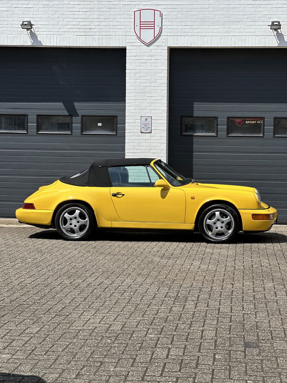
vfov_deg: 25.3
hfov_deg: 19.1
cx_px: 144
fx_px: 851
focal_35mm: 77
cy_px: 192
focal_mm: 9
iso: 32
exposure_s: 1/911
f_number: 2.8
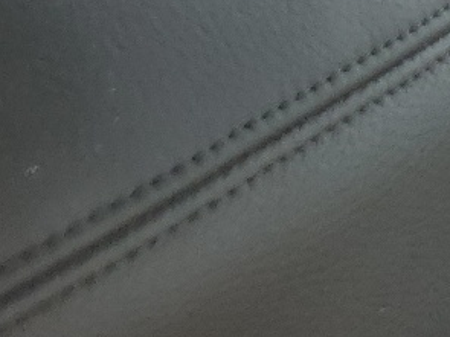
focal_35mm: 141
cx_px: 902
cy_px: -477
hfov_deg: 12.4
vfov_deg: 9.4
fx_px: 1832
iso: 50
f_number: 1.5
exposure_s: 1/132
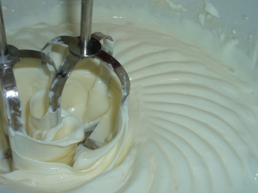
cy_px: 96
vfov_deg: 29.1
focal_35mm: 50
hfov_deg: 38.2
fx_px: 373
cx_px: 129
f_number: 4.9
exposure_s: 1/40
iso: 100
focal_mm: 8.8
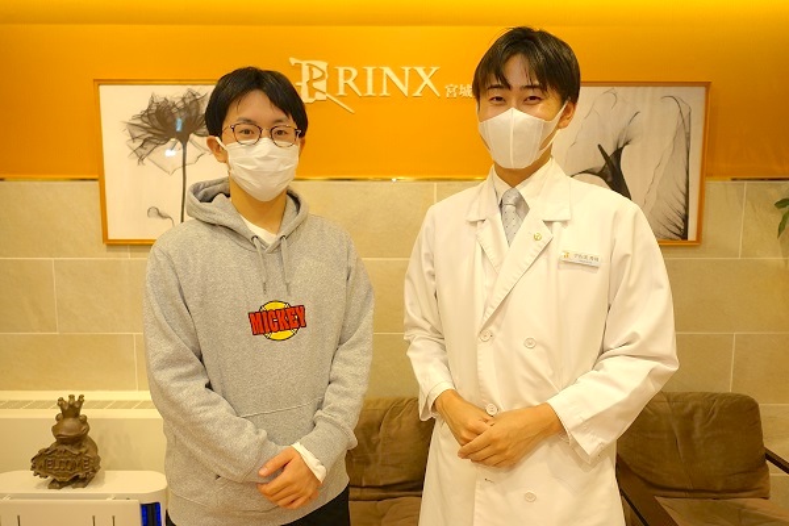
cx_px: 394
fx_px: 526
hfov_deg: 73.7
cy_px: 263
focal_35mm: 24
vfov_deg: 53.1
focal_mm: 8.8
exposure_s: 1/30
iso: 125
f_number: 1.8
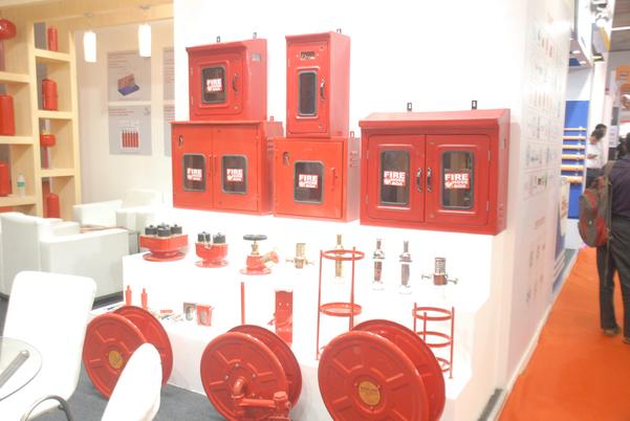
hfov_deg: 57.2
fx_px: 578
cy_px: 210
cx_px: 315
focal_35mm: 33
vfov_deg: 40.1
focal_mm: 22
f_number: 4.5
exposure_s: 1/80
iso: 1600
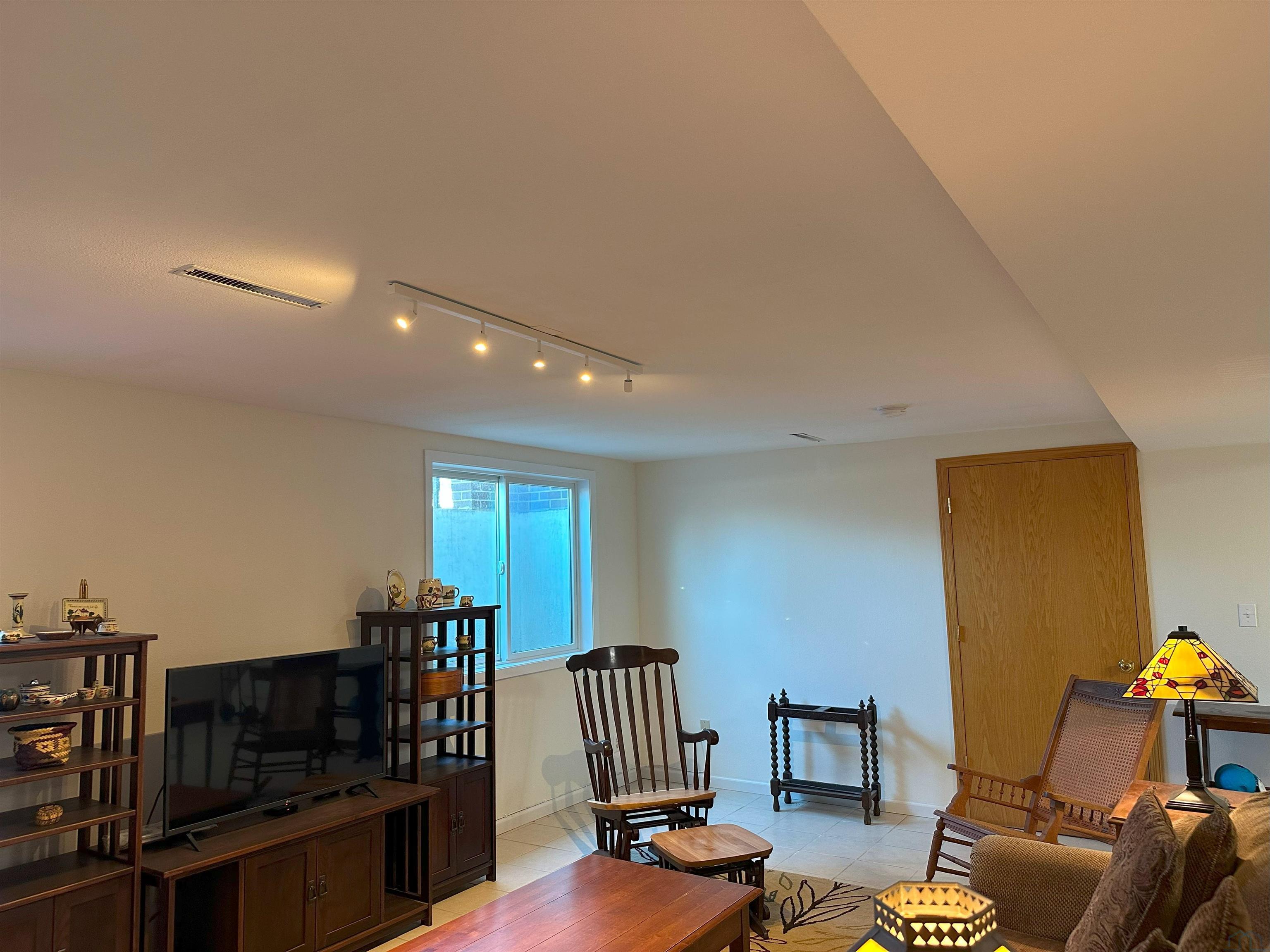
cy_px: 476
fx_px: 881
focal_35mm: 24
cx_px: 635
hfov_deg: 71.6
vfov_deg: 56.8
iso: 200
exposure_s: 1/60
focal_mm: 6.86
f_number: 1.78
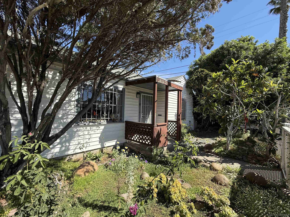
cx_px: 145
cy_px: 108
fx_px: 117
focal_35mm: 14
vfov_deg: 85.7
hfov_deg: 102.1
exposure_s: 1/1145
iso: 64
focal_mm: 2.22
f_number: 2.2
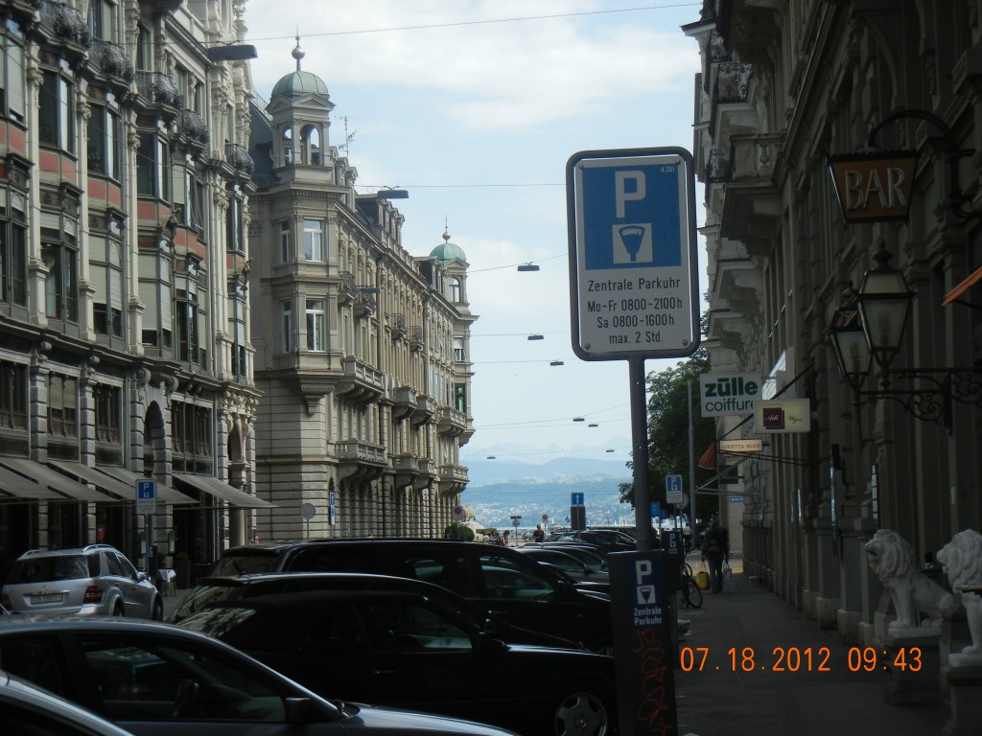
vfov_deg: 19.1
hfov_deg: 25.3
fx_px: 2184
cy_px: 368
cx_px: 491
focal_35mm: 77
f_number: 4.3
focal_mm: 13.9
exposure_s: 1/704
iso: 160
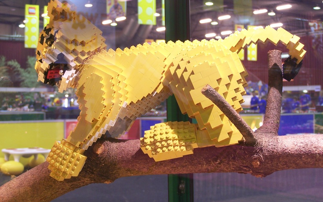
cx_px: 160
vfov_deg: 18.1
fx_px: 634
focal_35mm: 72
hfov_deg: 28.6
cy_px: 82
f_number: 3.2
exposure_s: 1/3
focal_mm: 11.1
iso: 80
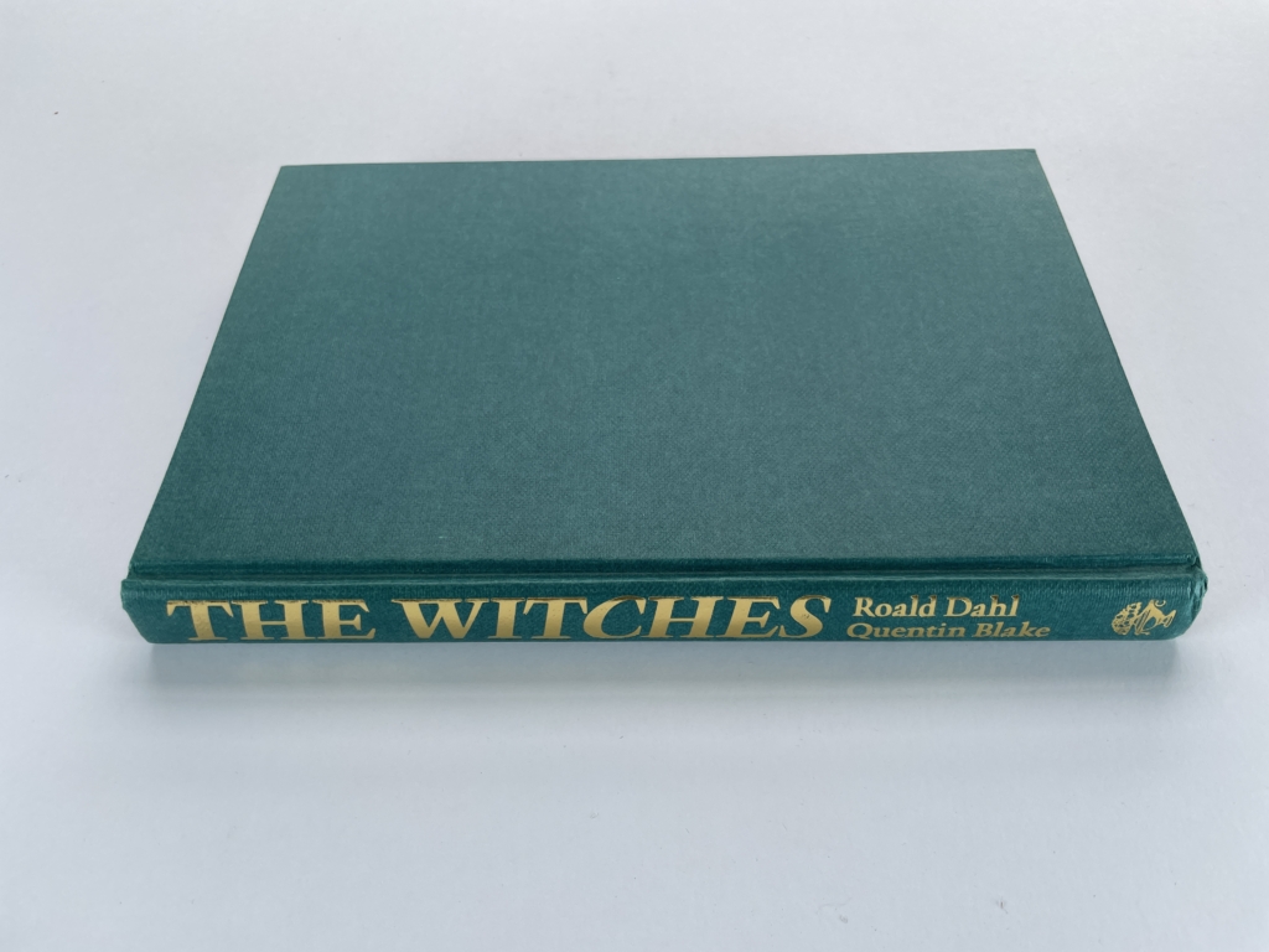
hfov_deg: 67.3
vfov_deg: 53.1
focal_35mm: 26
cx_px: 634
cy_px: 476
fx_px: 953
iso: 32
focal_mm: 4.2
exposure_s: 1/132
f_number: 1.6
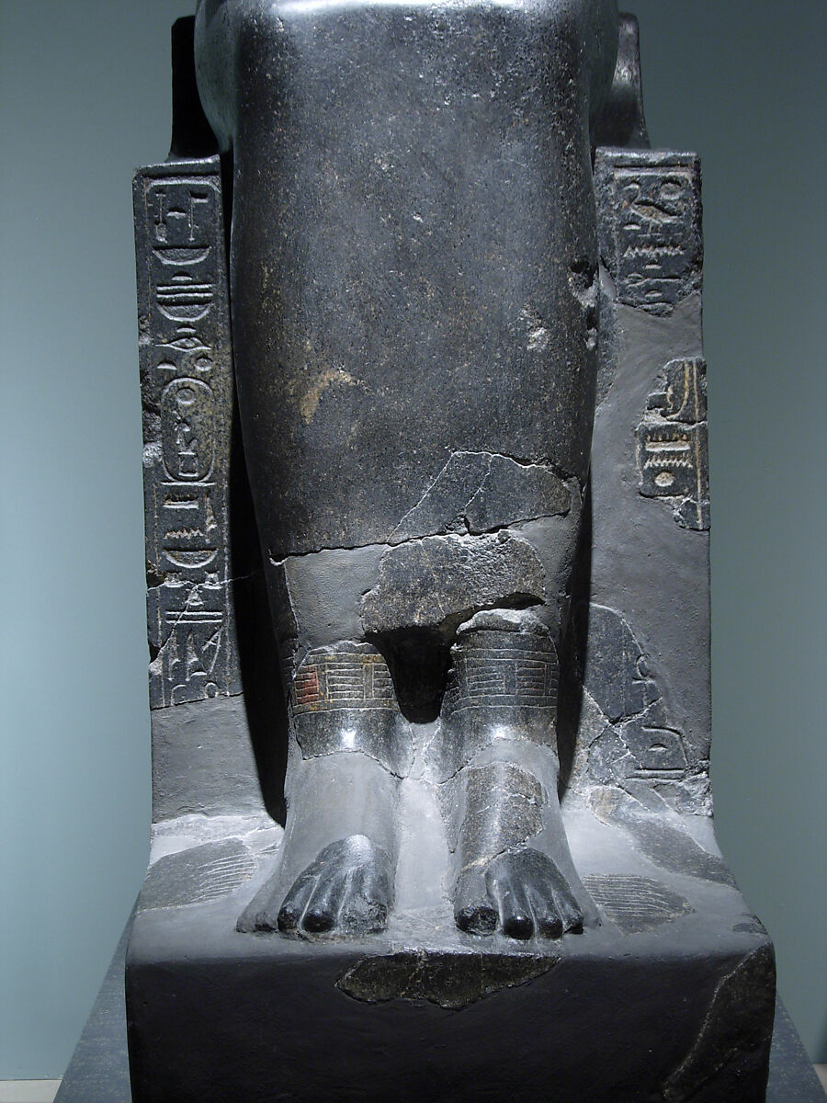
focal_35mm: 89
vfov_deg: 22.0
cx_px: 414
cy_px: 552
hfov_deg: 16.6
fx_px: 2835
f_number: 5.3
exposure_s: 1.78
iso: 50
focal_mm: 18.6
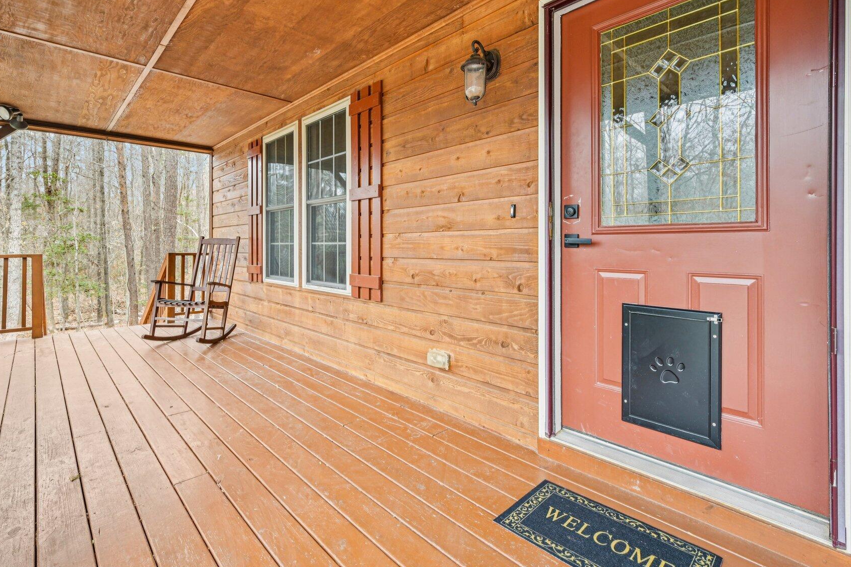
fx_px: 402
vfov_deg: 69.8
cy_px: 232
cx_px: 391
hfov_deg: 93.1
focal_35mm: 17
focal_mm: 14
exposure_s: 1/15
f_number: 8
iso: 140
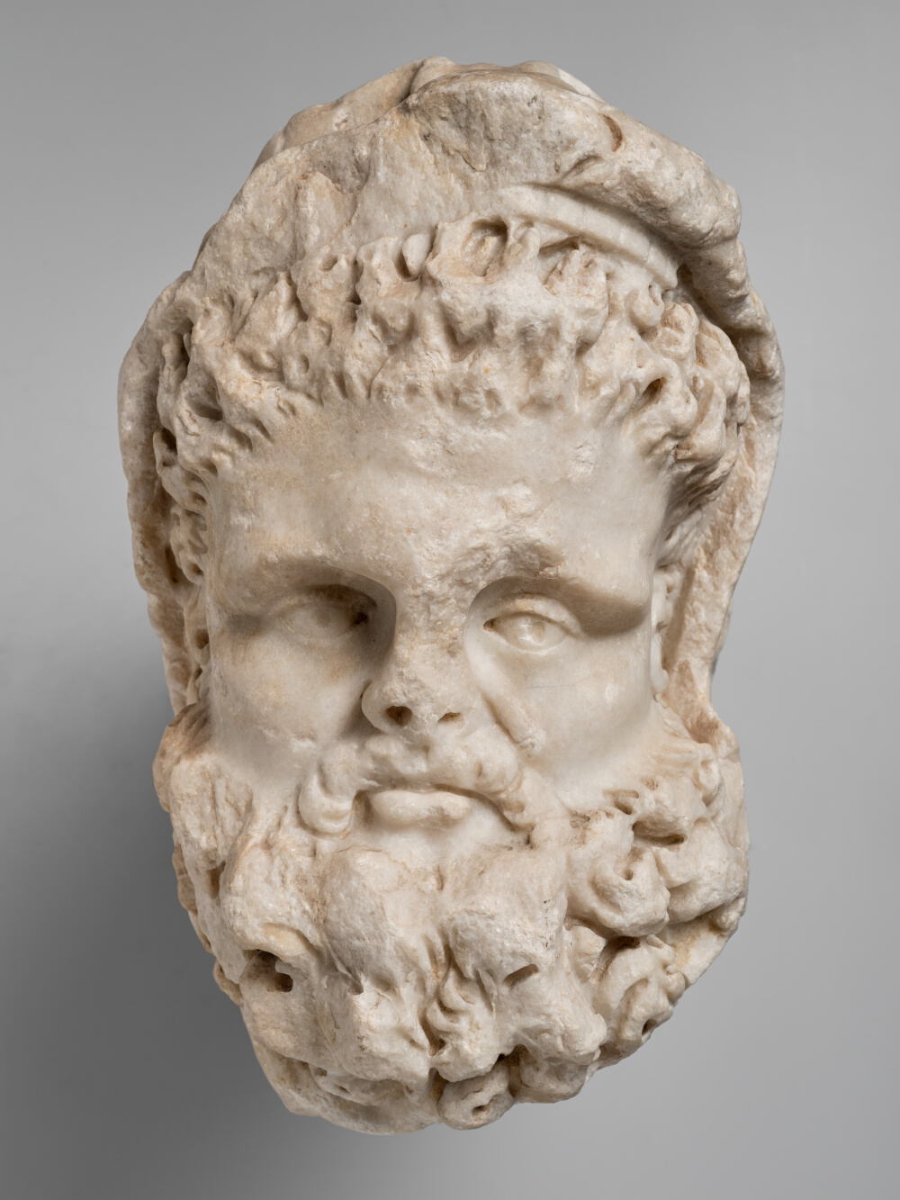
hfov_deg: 23.3
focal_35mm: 63
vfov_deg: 30.7
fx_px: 2184
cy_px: 600
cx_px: 450
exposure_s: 1/60
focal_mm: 80
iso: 200
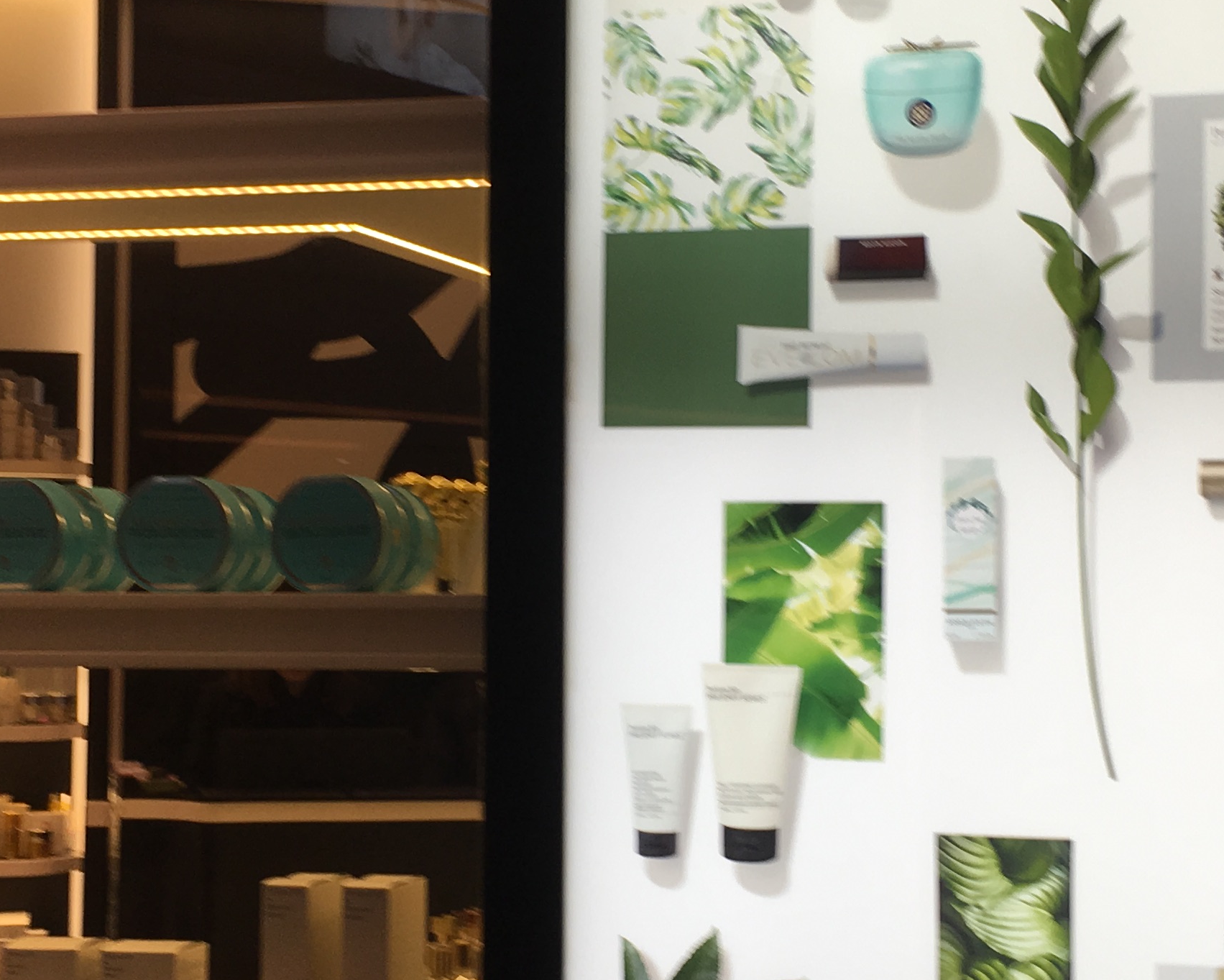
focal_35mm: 67
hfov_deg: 28.3
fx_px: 2428
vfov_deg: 22.8
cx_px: 665
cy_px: 497
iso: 25
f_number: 2.2
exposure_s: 1/100
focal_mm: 4.15
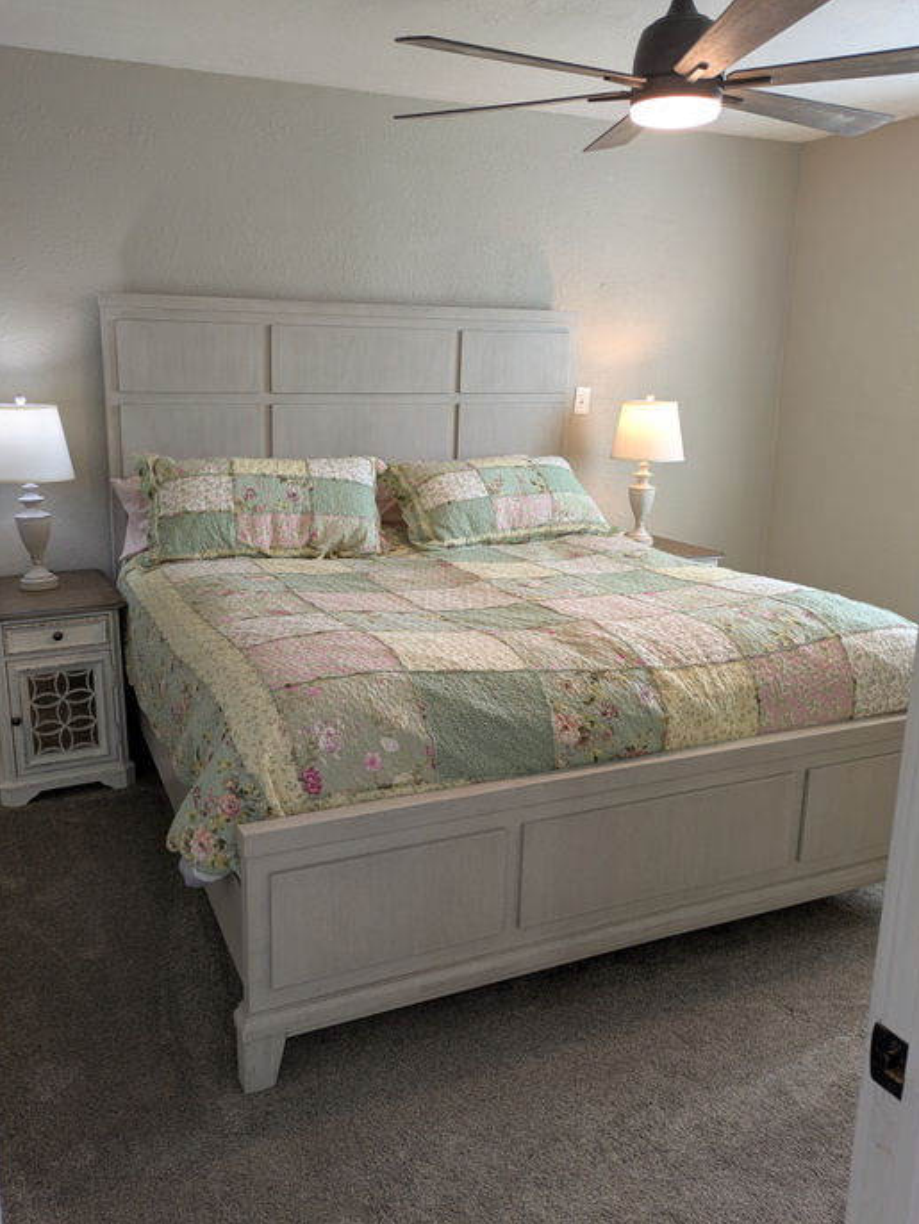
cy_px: 583
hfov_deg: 49.7
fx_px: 991
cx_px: 413
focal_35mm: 28
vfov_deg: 63.4
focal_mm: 5.43
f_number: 1.89
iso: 53
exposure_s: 1/40
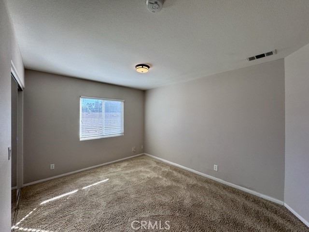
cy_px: 116
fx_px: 125
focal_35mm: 14
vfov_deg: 85.7
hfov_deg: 102.1
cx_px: 154
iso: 40
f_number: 2.2
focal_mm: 2.22
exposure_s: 1/230
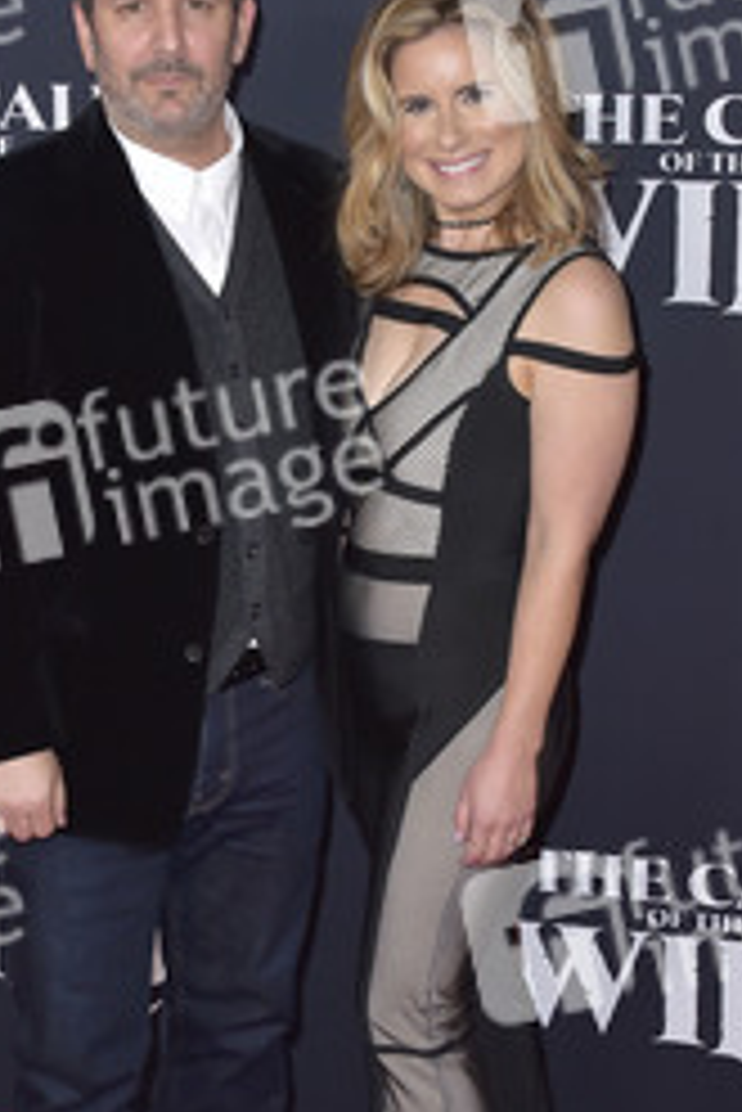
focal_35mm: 73
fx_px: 2254
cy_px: 693
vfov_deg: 27.6
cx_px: 286
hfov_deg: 18.7
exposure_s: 1/250
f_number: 7.1
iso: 320
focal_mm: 45
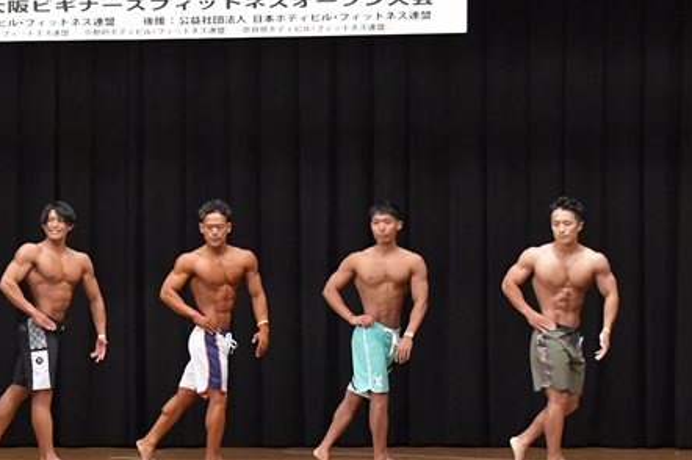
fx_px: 3131
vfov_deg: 8.4
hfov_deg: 12.6
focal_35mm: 163
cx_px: 129
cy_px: 376
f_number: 5.6
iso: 6400
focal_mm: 62
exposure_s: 1/400
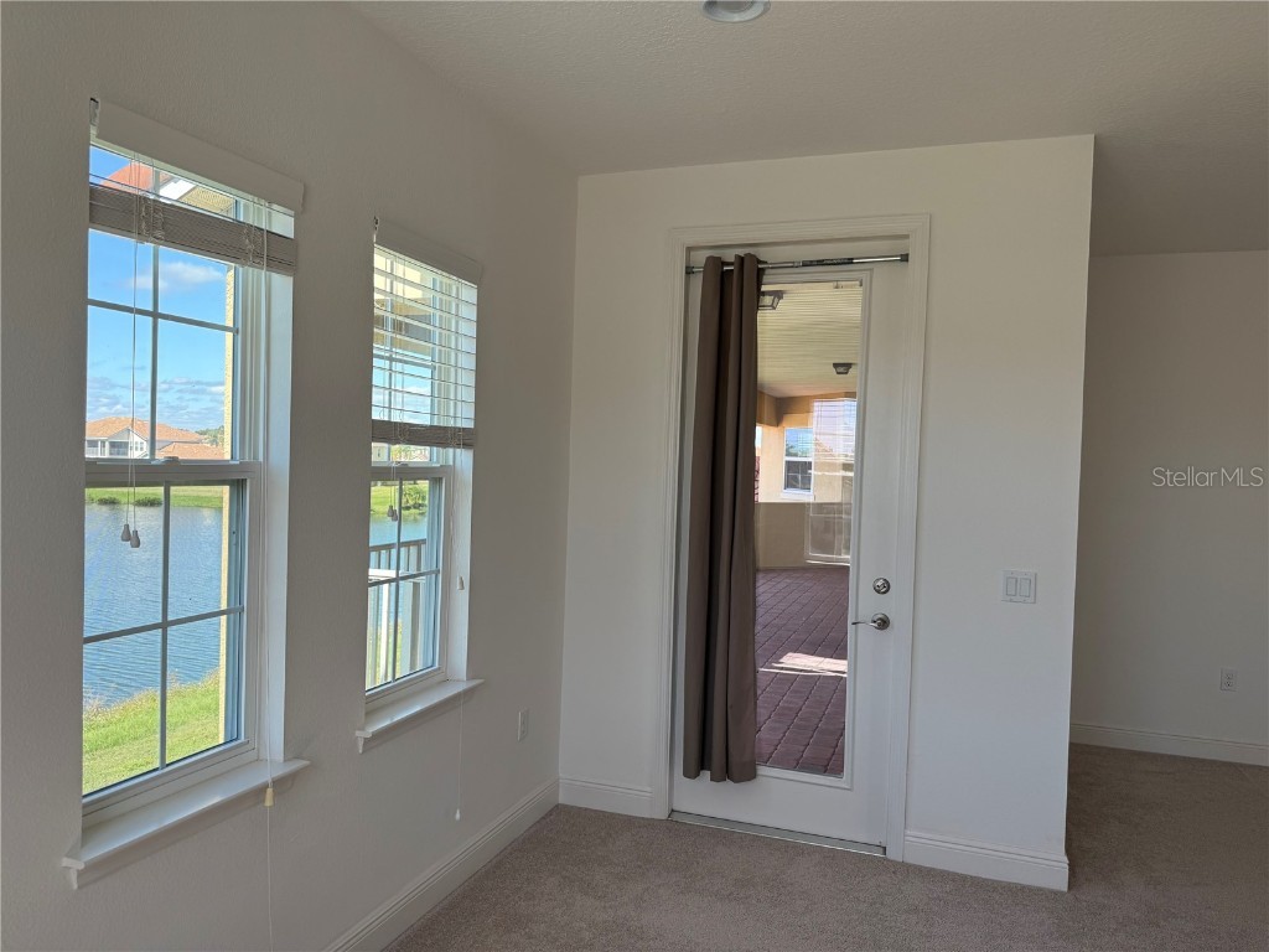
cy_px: 476
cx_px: 634
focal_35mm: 24
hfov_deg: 71.6
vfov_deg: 56.8
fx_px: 880
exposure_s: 1/654
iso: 100
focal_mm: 6.76
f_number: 1.78
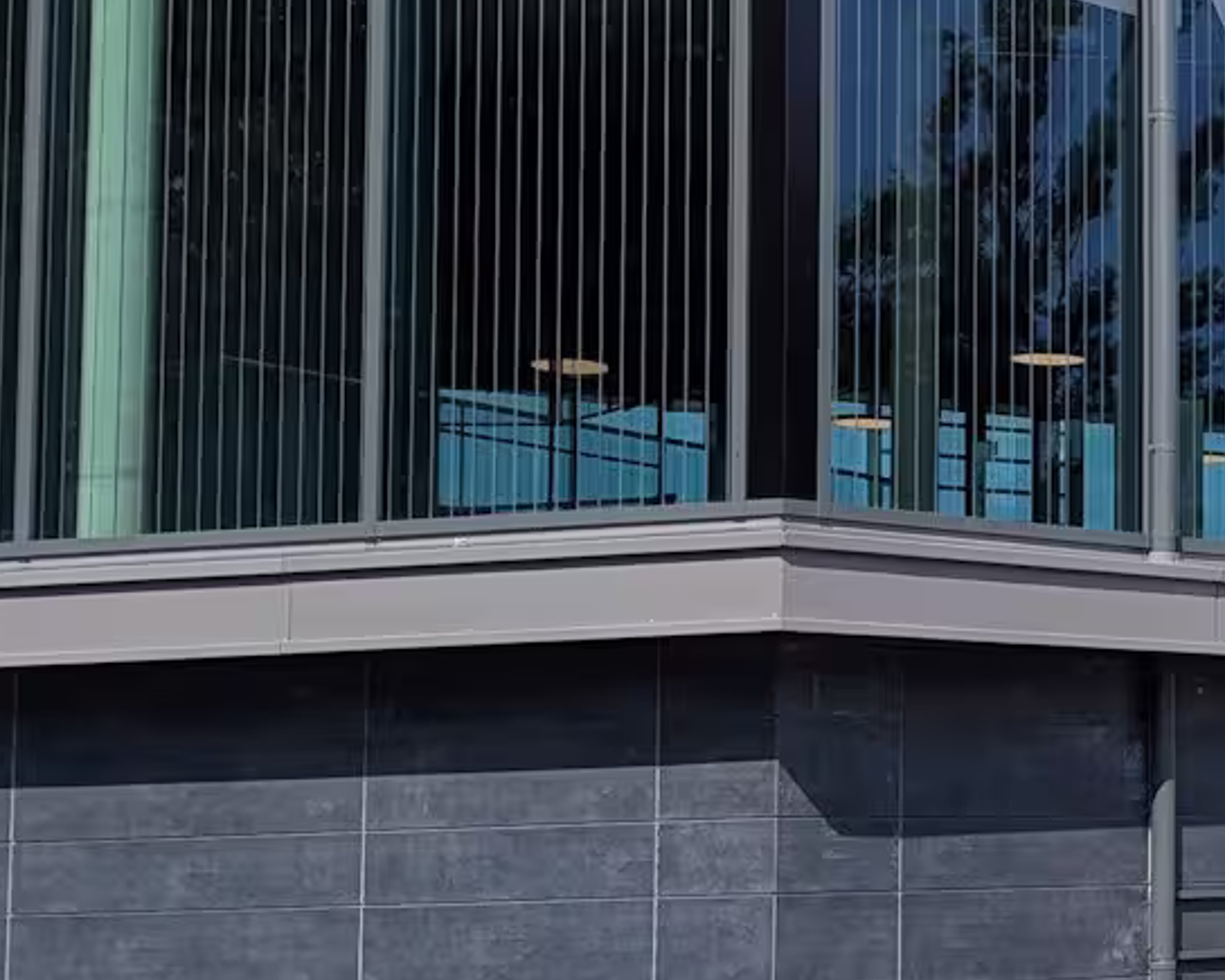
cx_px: 2049
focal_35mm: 88
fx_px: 3190
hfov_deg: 18.2
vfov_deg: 17.4
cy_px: 565
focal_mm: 6.81
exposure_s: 1/2833
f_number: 1.85
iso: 50
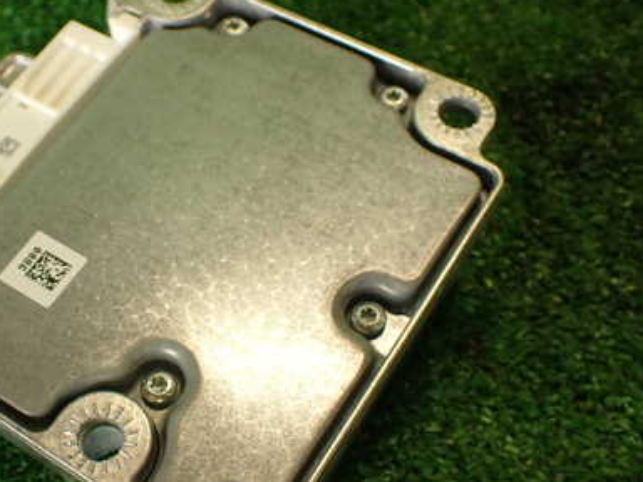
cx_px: 171
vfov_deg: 29.0
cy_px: 288
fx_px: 929
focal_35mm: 50
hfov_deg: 37.4
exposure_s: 1/60
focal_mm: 5.79
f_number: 2.4
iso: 200
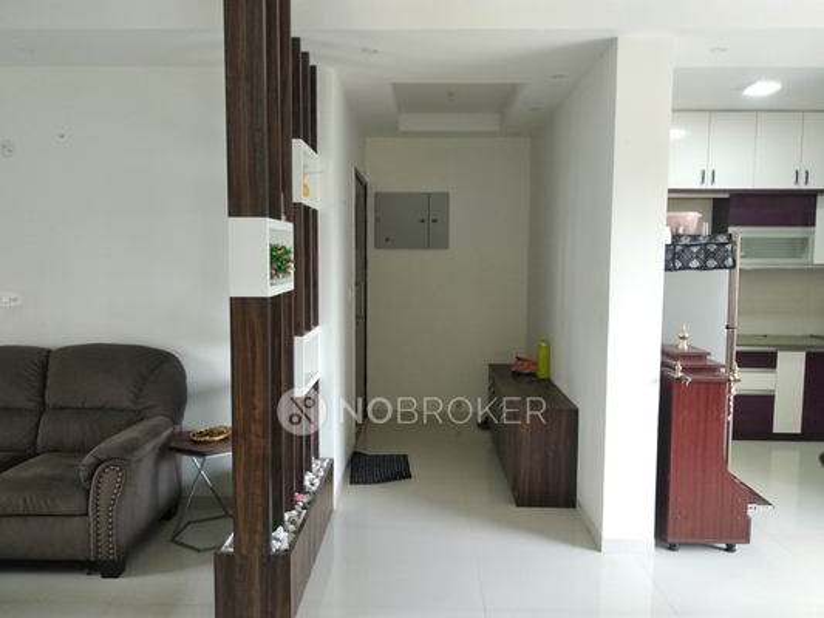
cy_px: 309
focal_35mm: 26
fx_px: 619
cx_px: 412
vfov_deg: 53.1
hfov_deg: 67.3
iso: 500
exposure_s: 1/33
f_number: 2.2
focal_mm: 3.81
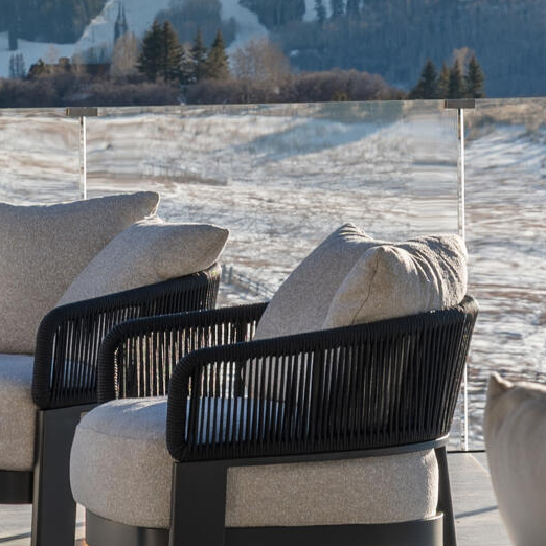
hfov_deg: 5.3
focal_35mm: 332
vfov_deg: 5.3
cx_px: -91
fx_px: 5925
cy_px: -52
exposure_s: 1/80
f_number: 7.1
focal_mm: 68
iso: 100
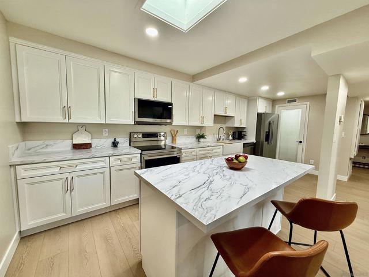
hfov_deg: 102.1
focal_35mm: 14
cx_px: 184
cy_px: 138
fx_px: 149
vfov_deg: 85.7
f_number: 2.2
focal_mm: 2.22
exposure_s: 1/120
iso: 160
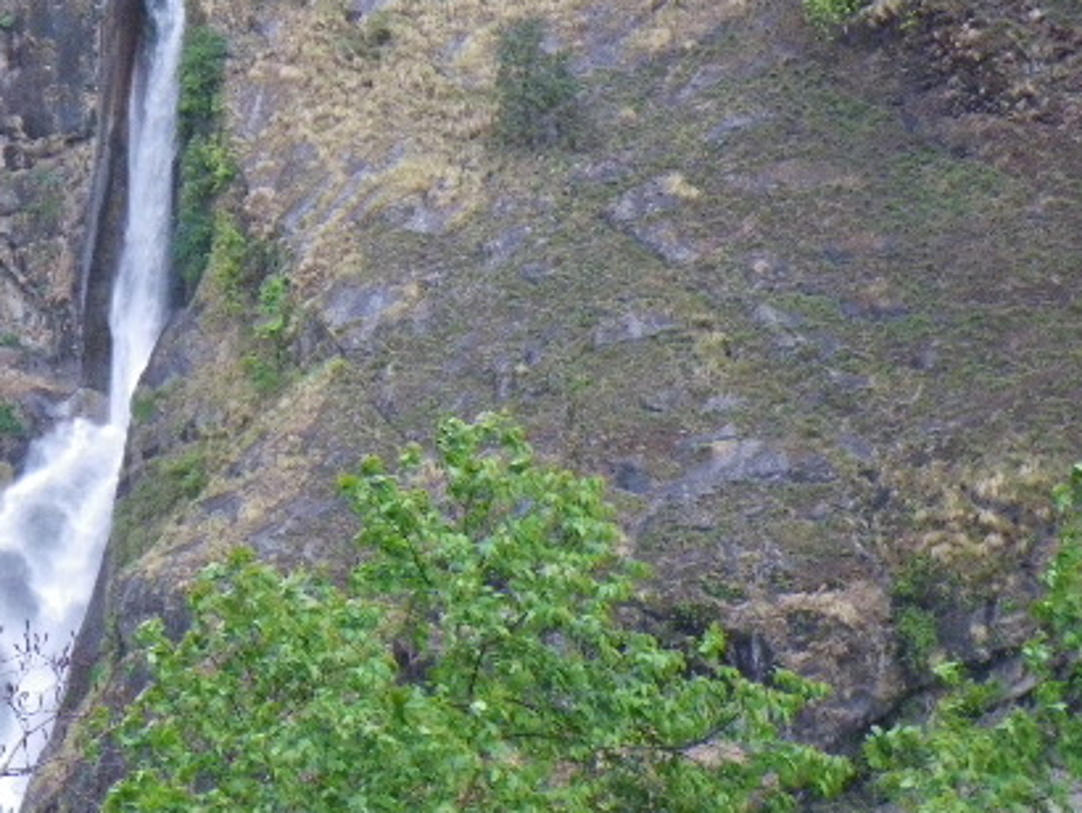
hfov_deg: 18.2
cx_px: 94
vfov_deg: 14.0
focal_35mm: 106
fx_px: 3315
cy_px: 259
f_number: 4.4
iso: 500
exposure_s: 1/60
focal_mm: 9.1
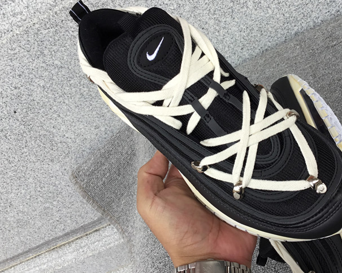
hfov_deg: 40.6
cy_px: 105
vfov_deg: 33.3
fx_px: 455
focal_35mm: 45
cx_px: 231
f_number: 2.4
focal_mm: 3.3
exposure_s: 1/155
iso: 25
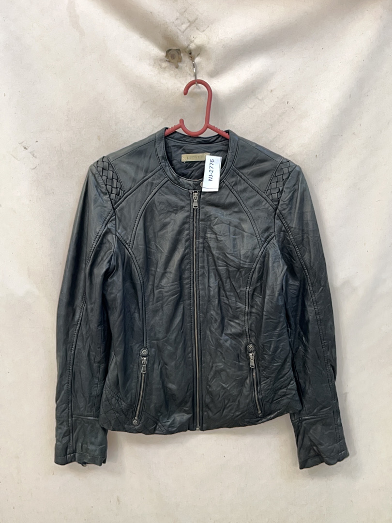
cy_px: 262
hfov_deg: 51.4
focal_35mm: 27
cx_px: 196
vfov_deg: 65.3
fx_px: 408
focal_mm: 5.1
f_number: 1.6
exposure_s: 1/60
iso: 64
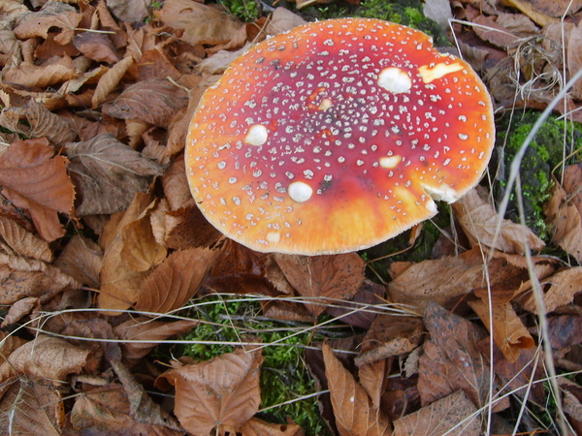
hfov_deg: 52.6
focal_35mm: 35
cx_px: 291
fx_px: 588
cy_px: 218
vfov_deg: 40.7
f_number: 2.8
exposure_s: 1/125
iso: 50
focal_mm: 5.8
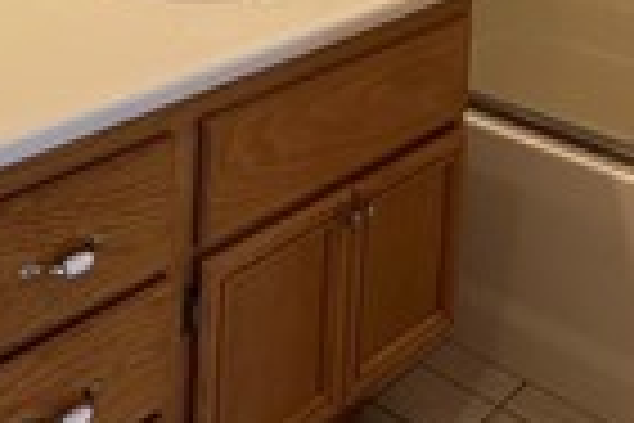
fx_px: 1162
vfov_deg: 17.7
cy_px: -270
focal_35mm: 66
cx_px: 94
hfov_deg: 29.5
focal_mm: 2.22
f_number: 2.2
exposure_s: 1/120
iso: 100
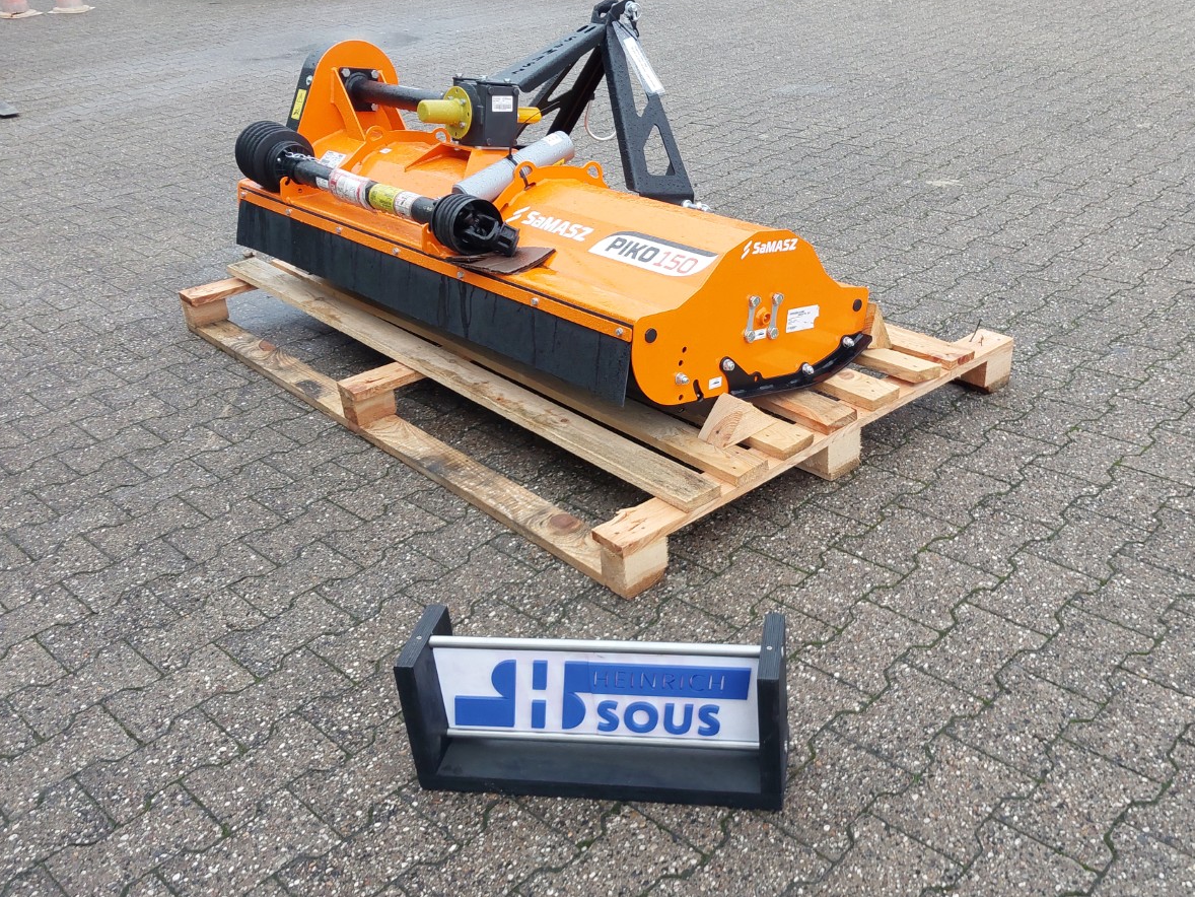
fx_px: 1139
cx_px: 698
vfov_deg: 43.0
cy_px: 442
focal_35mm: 33
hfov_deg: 55.1
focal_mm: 4
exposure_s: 1/50
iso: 40
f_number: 1.8
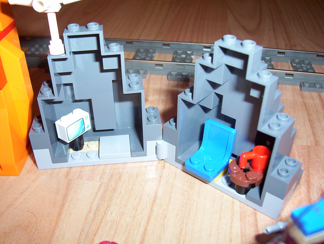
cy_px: 122
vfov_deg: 33.7
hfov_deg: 43.8
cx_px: 162
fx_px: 403
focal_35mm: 43
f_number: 2.73
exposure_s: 1/60
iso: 140
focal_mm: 5.77
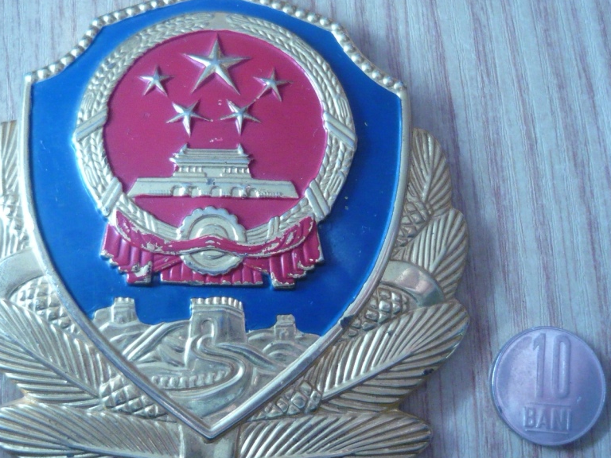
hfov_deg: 42.6
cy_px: 215
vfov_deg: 32.9
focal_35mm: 44
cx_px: 222
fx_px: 777
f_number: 2.8
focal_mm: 5.5
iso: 400
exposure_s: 1/25
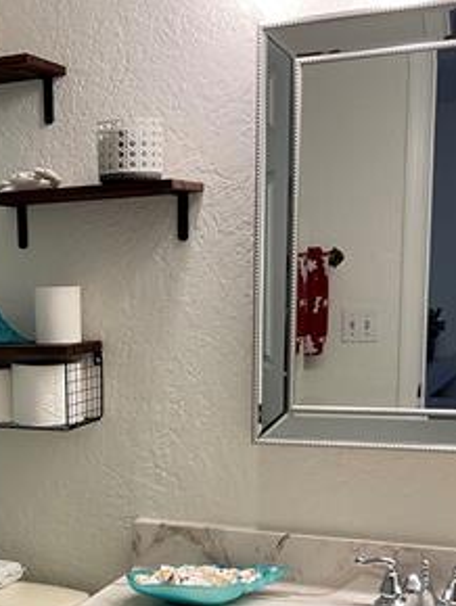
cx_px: 71
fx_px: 1052
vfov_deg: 31.3
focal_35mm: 60
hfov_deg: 24.0
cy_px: 489
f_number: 1.8
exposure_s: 1/60
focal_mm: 3
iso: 40
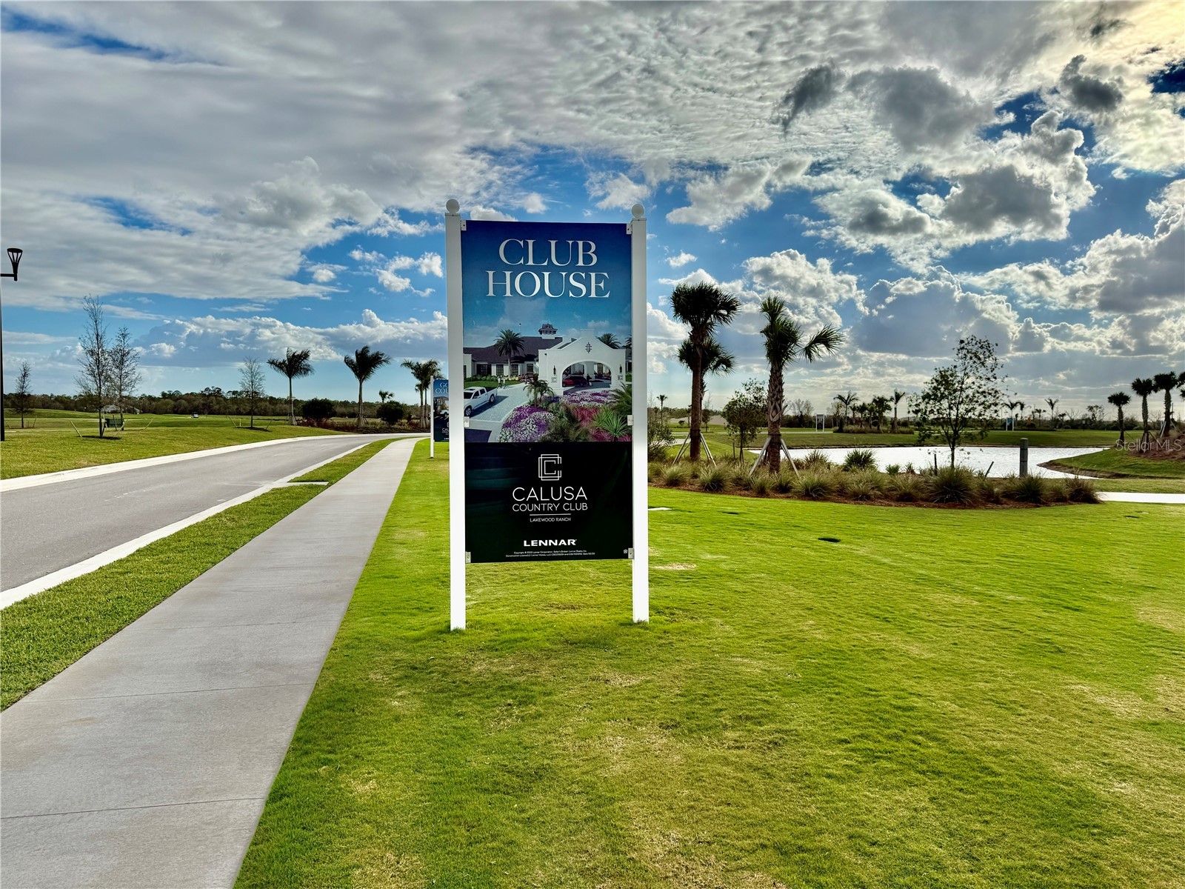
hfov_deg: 71.6
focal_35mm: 24
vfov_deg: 56.8
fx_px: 822
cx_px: 592
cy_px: 444
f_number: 1.78
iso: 80
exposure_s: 1/11905
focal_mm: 6.76
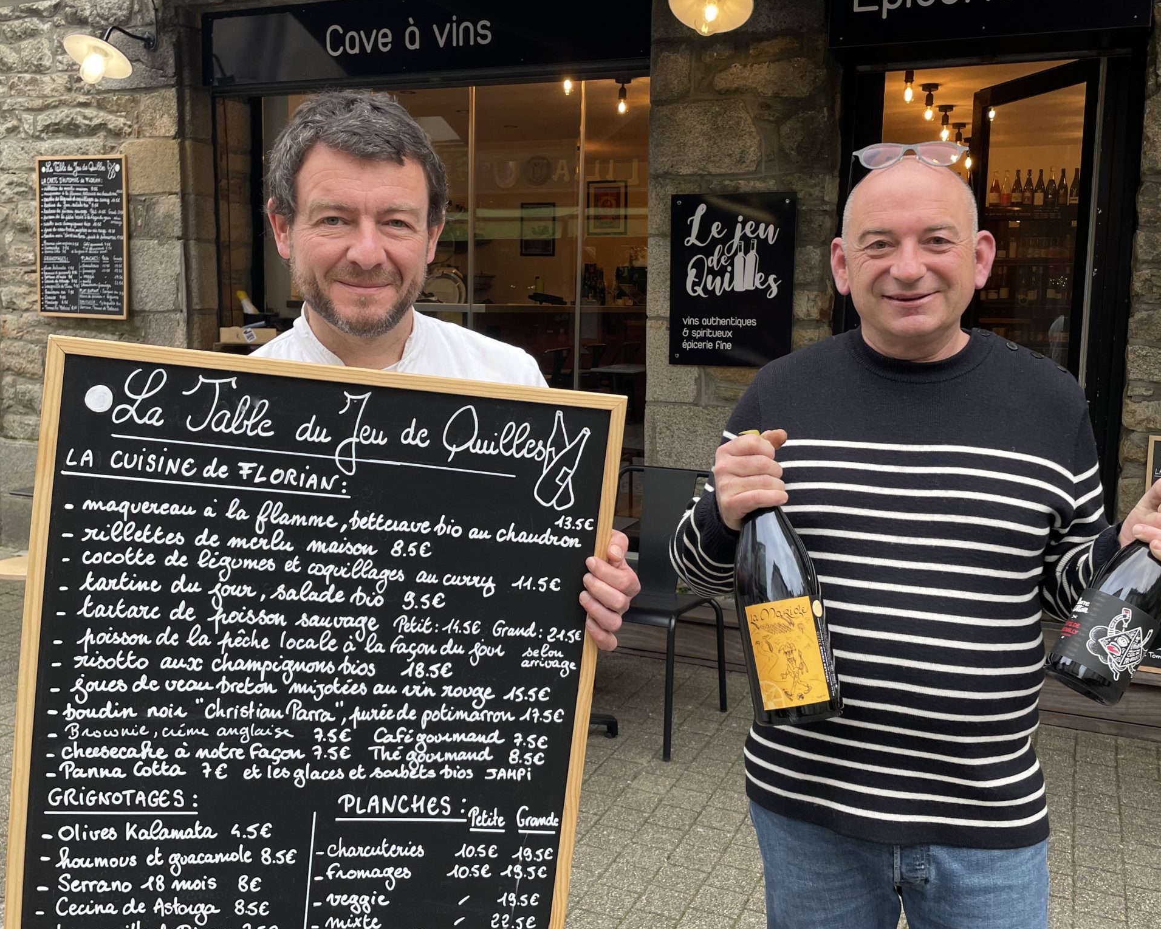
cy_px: 426
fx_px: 1168
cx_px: 582
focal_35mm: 34
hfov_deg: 52.8
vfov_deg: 43.3
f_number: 1.6
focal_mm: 4.2
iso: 40
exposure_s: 1/121
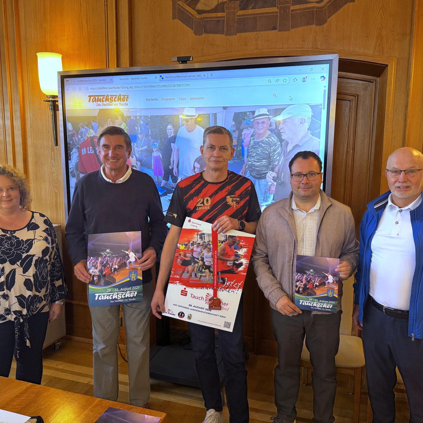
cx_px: 221
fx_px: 401
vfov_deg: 55.6
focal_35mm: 29
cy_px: 206
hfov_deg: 55.6
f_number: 1.78
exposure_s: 1/100
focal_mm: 6.76
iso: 200
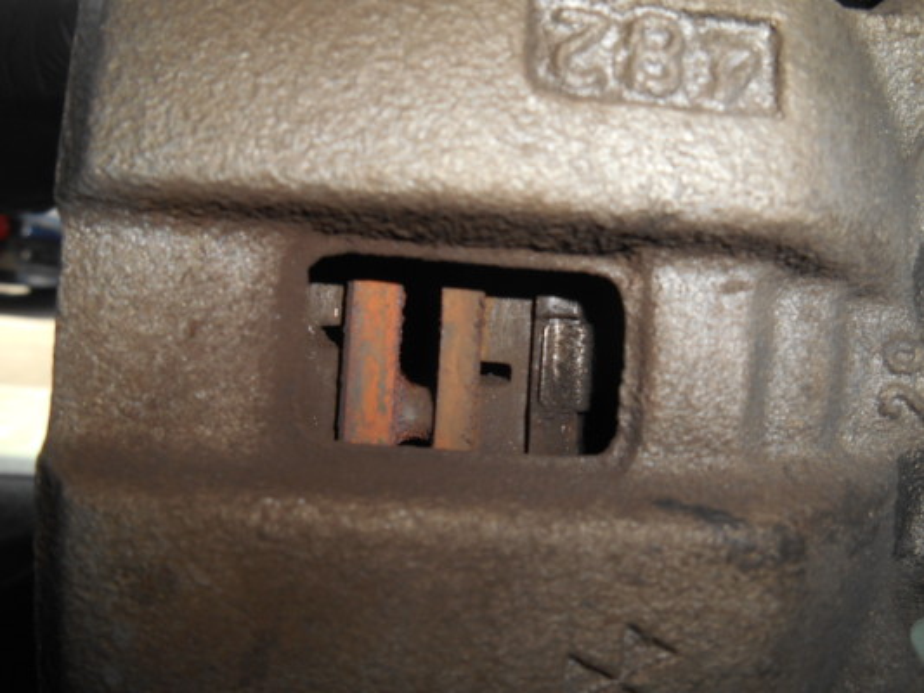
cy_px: 346
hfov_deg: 67.3
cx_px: 462
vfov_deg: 53.1
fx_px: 694
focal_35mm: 26
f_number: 11
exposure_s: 1/25
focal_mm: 4.7
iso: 80
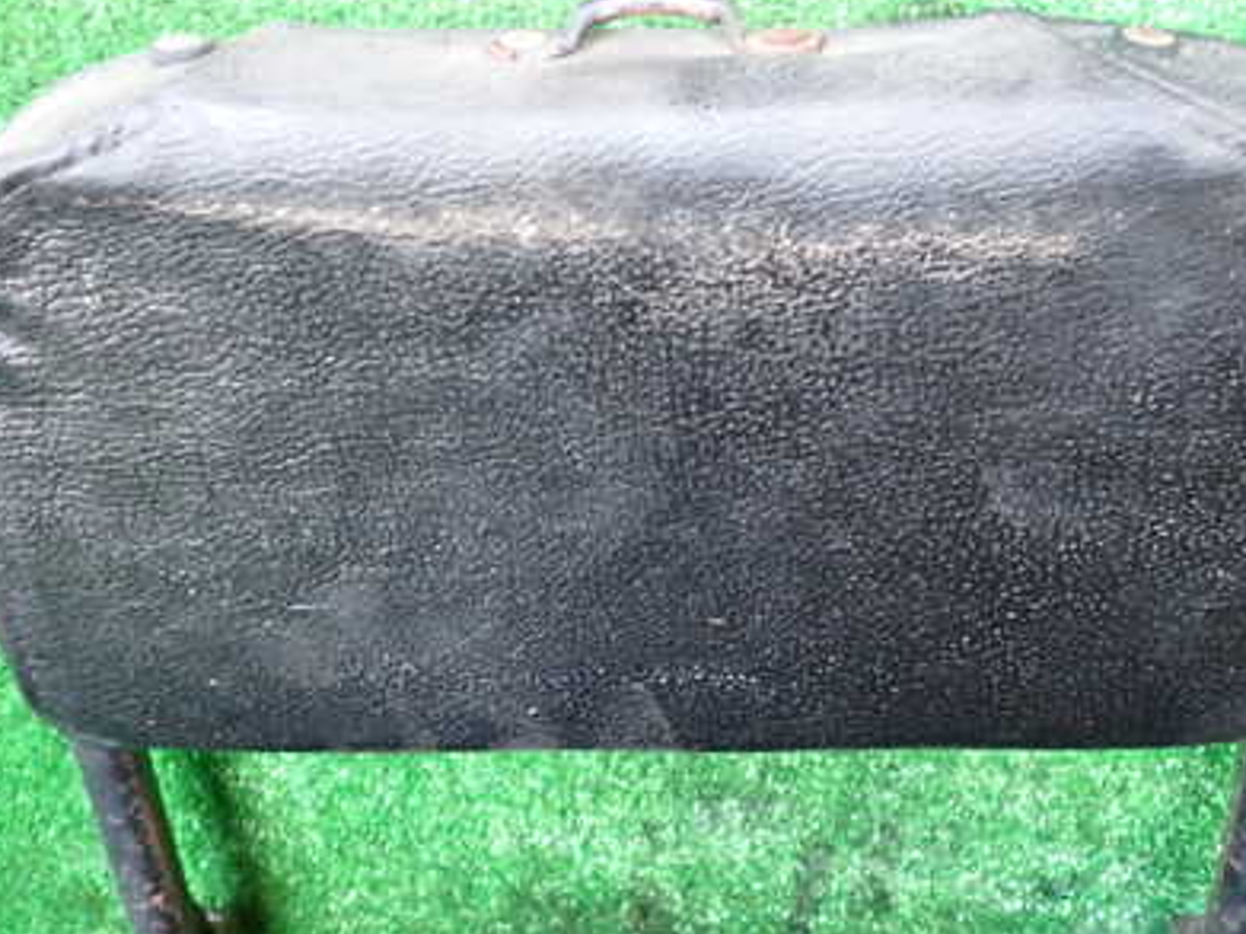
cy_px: 542
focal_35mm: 46
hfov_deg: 41.2
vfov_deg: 31.4
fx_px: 1655
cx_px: 682
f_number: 2.3
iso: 500
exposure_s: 1/30
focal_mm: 5.4
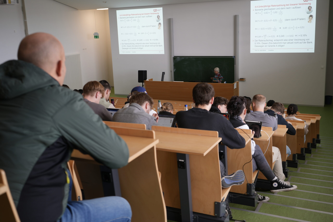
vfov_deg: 33.4
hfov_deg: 48.5
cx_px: 166
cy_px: 111
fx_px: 370
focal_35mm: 40
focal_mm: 40
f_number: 4
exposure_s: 1/20
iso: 100
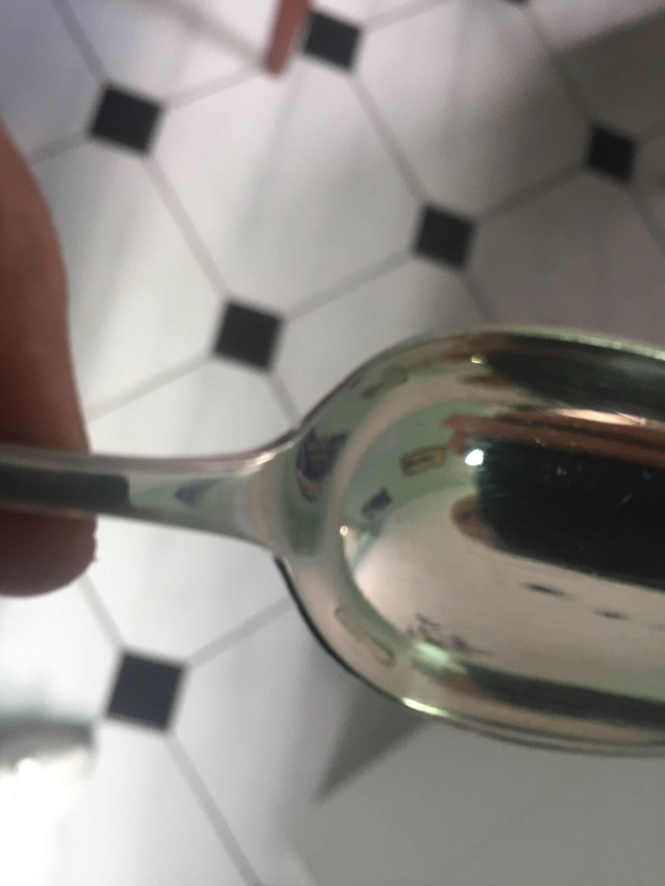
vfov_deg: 61.7
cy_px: 443
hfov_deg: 48.2
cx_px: 332
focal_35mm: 29
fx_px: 743
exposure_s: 1/33
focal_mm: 4.15
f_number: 2.2
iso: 125
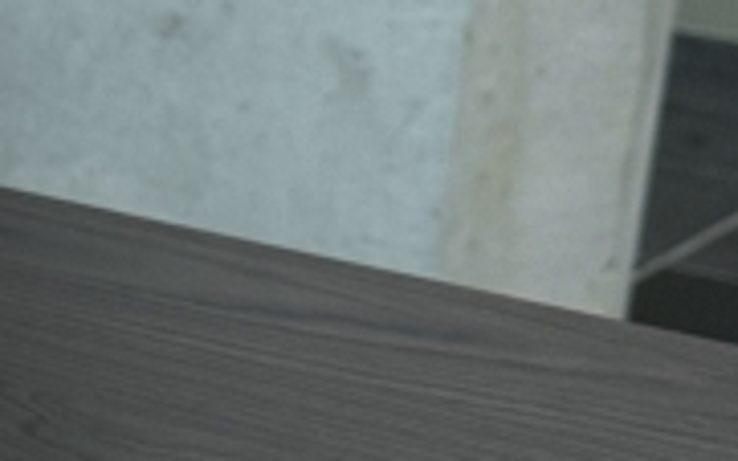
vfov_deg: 6.9
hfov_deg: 10.5
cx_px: -571
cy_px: -43
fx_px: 3780
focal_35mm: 188
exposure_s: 1/60
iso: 64
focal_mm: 6.76
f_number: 1.78
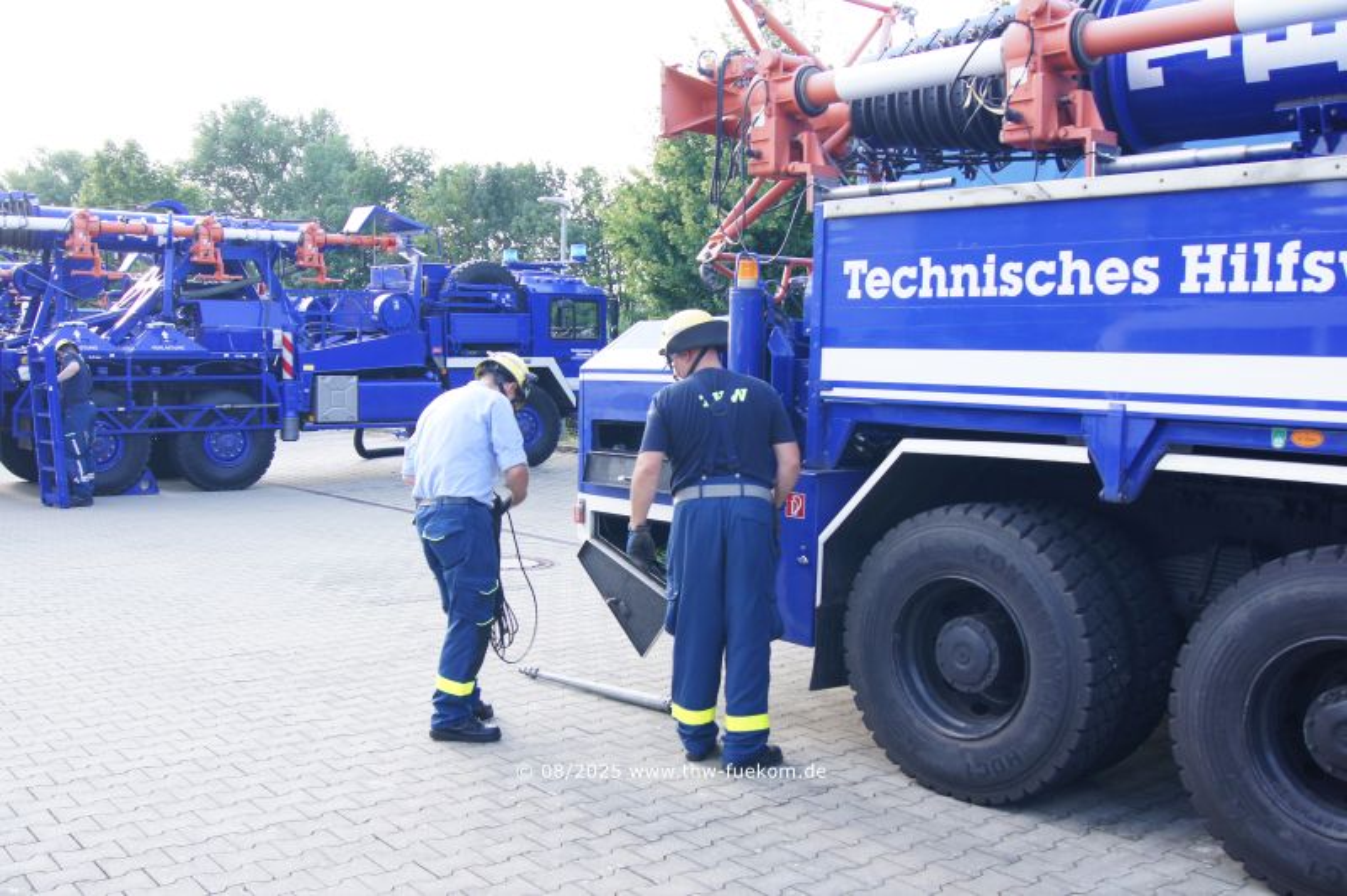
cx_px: 674
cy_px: 448
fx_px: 1234
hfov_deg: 57.3
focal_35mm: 33
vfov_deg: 39.9
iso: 100
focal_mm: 22
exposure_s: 1/50
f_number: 5.6
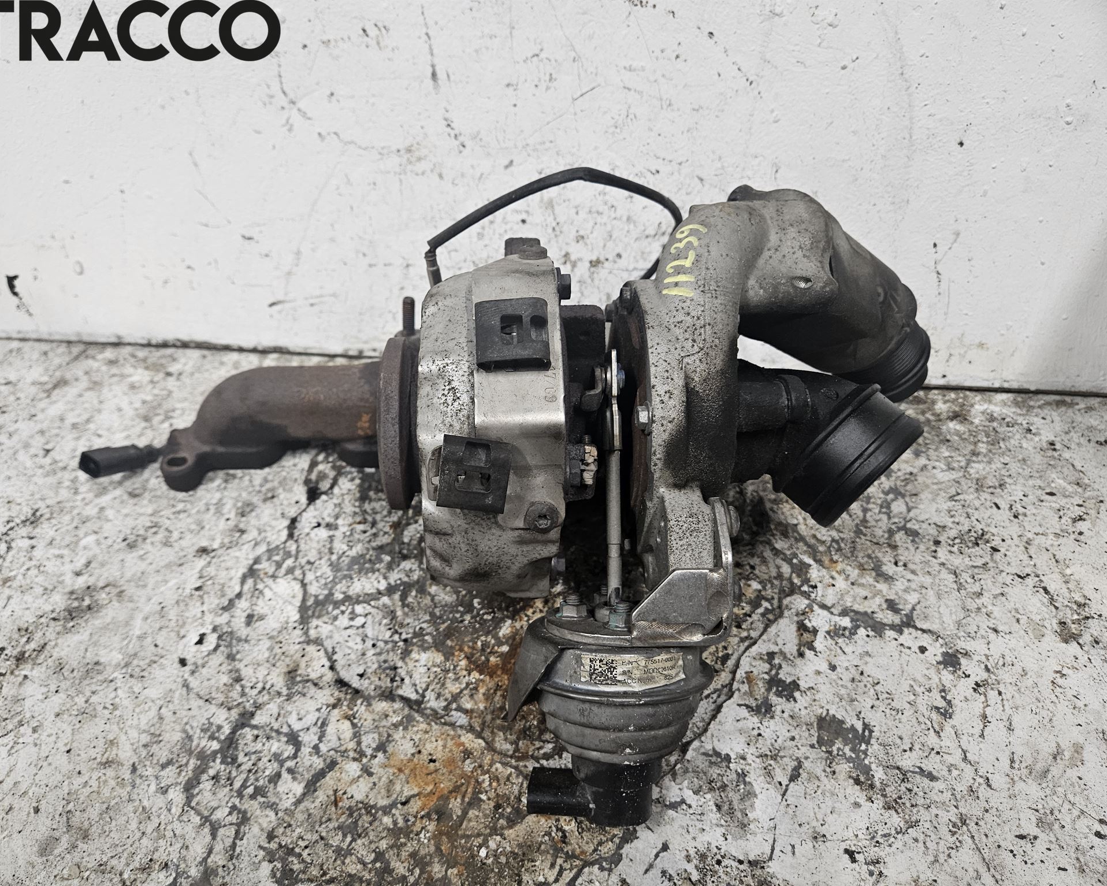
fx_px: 786
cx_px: 517
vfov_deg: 58.8
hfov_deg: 70.2
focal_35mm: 24
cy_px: 443
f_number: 1.8
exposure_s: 1/100
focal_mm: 5.4
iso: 320
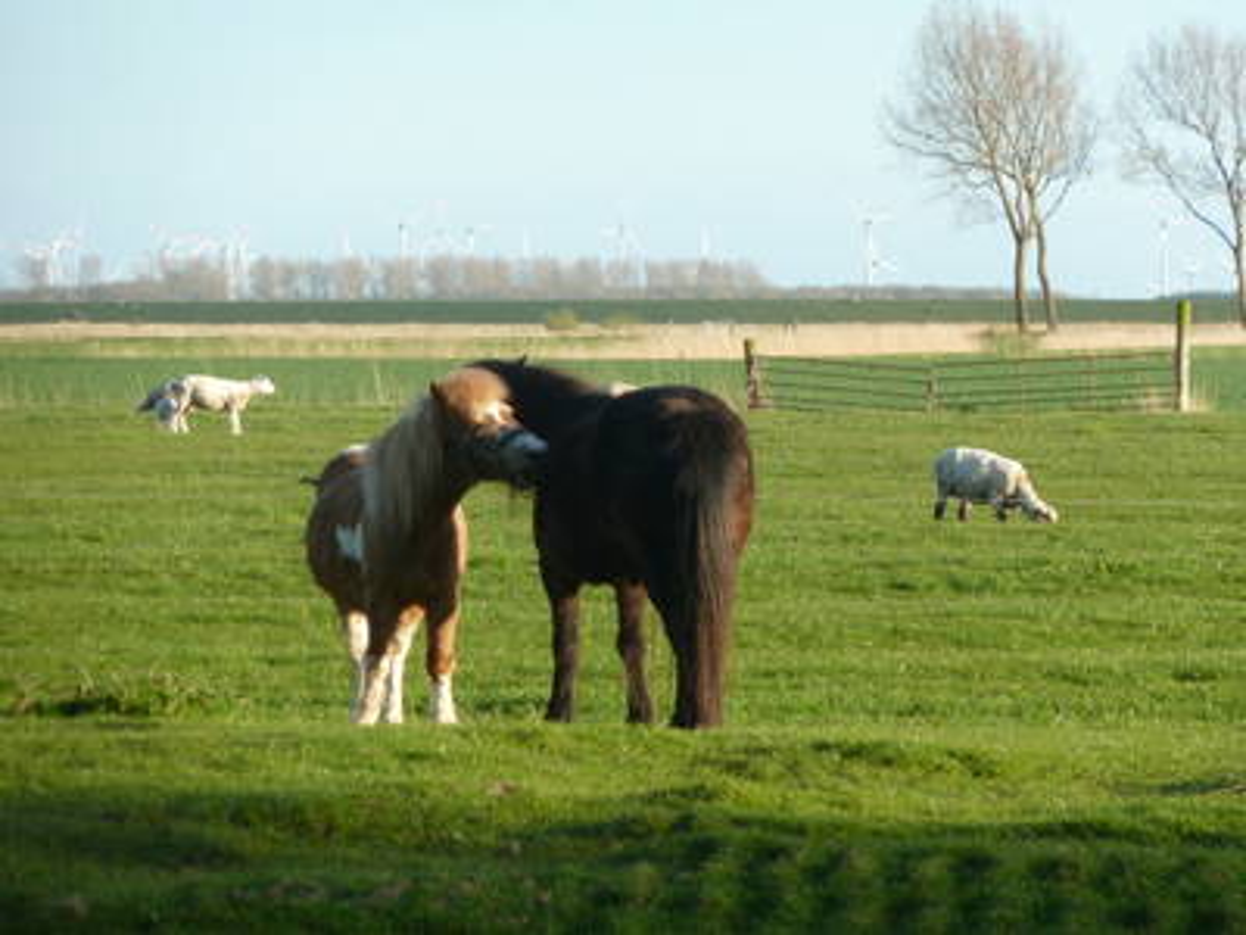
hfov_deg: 7.6
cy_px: 468
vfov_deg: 5.7
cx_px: 623
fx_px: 9359
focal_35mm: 260
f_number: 4.7
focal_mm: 42.6
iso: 160
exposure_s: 1/250
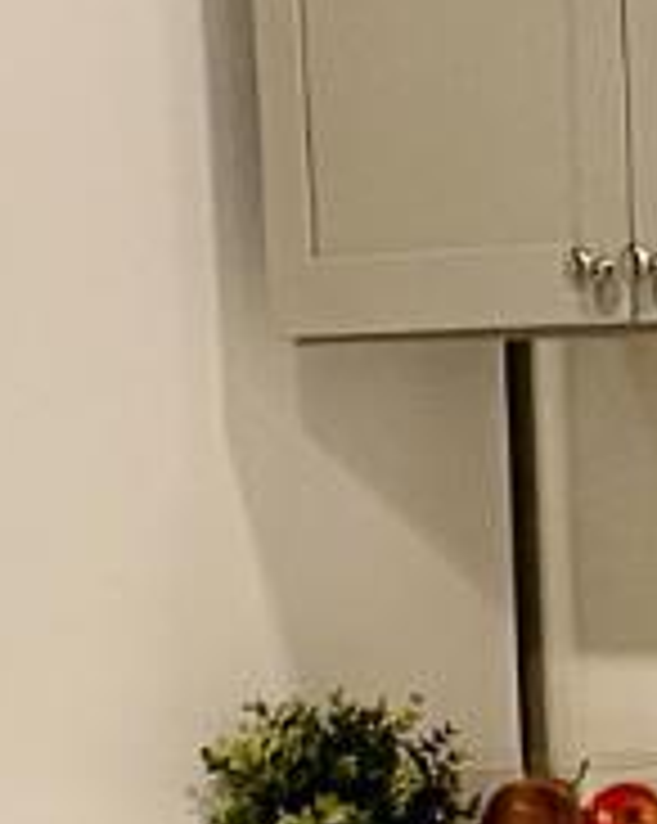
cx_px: 832
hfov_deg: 7.4
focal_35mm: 208
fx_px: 5064
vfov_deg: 9.1
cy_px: 1150
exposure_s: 1/60
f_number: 1.8
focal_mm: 4.25
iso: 125
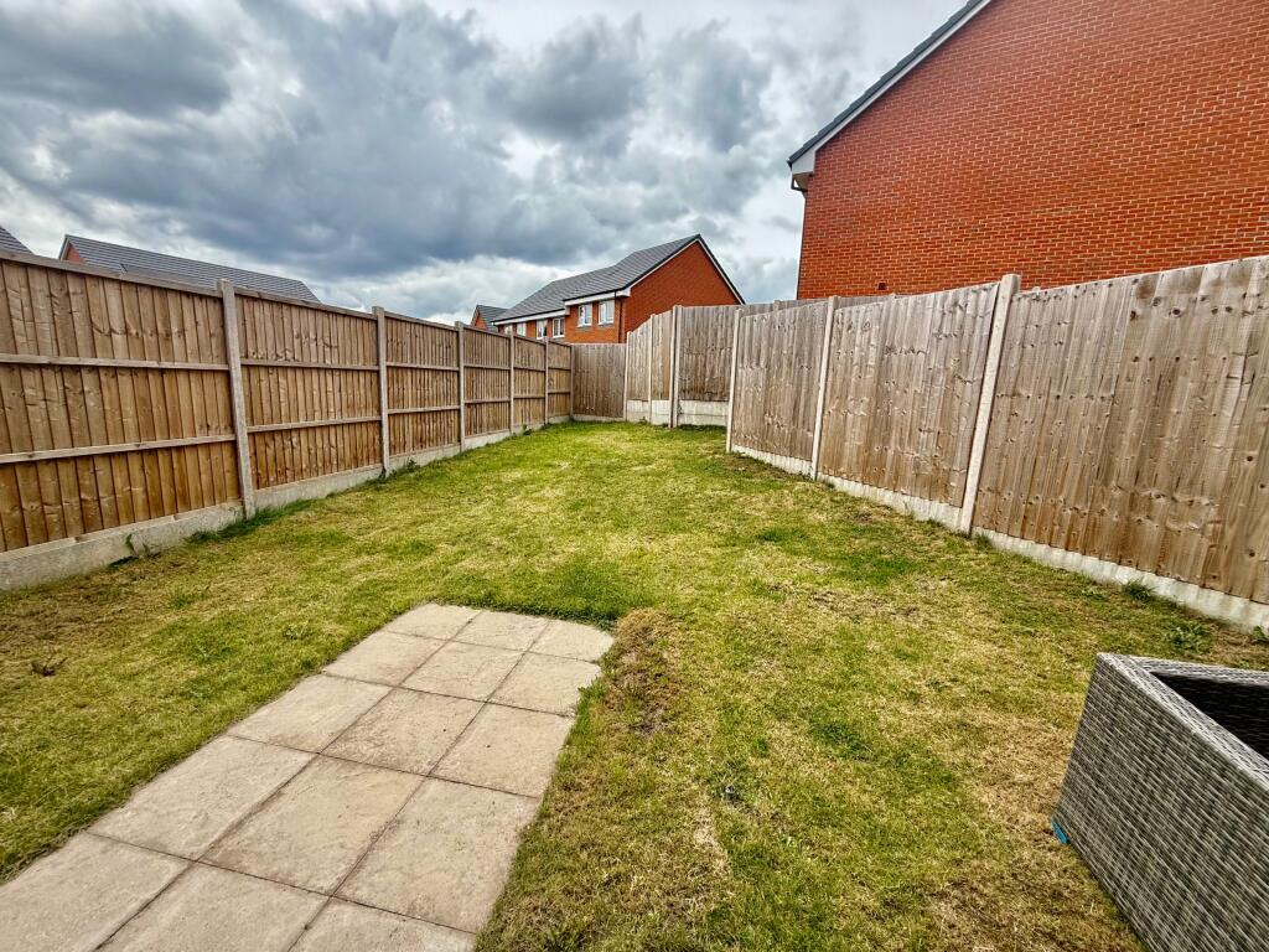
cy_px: 476
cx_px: 634
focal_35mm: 14
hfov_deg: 102.1
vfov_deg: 85.7
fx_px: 513
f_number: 2.2
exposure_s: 1/1211
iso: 64
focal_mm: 2.22
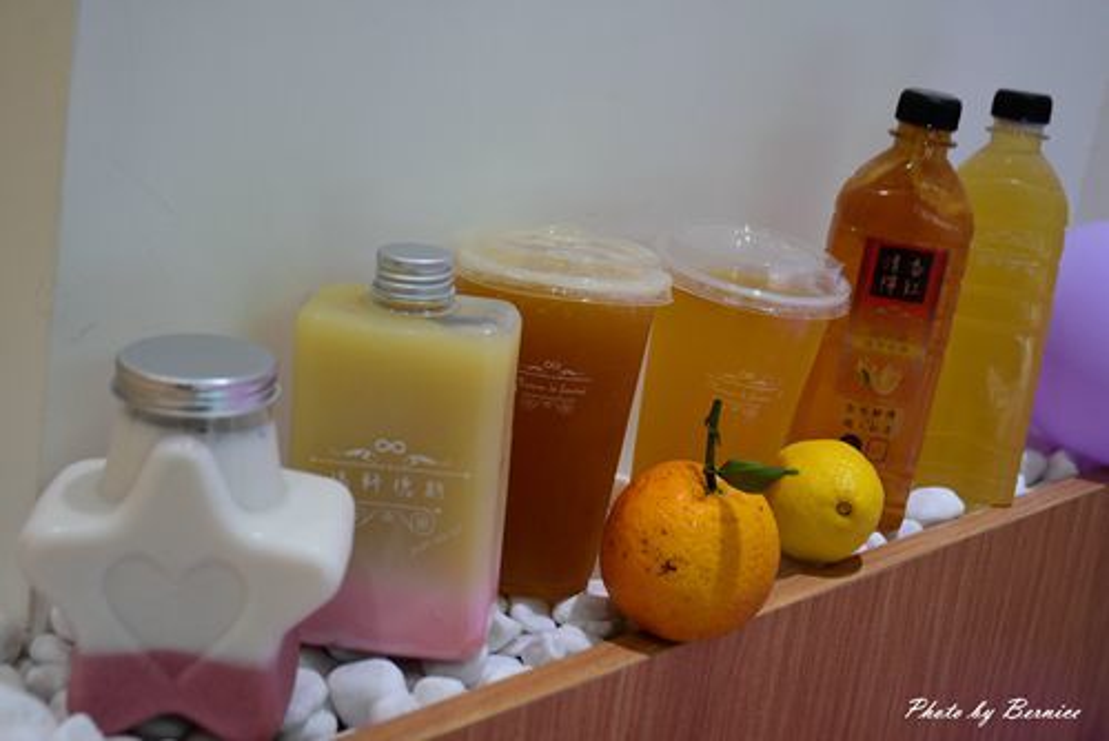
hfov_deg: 33.4
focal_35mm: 60
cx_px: 554
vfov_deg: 22.7
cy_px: 370
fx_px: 1849
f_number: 5.6
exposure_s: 1/60
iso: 1100
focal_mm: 40
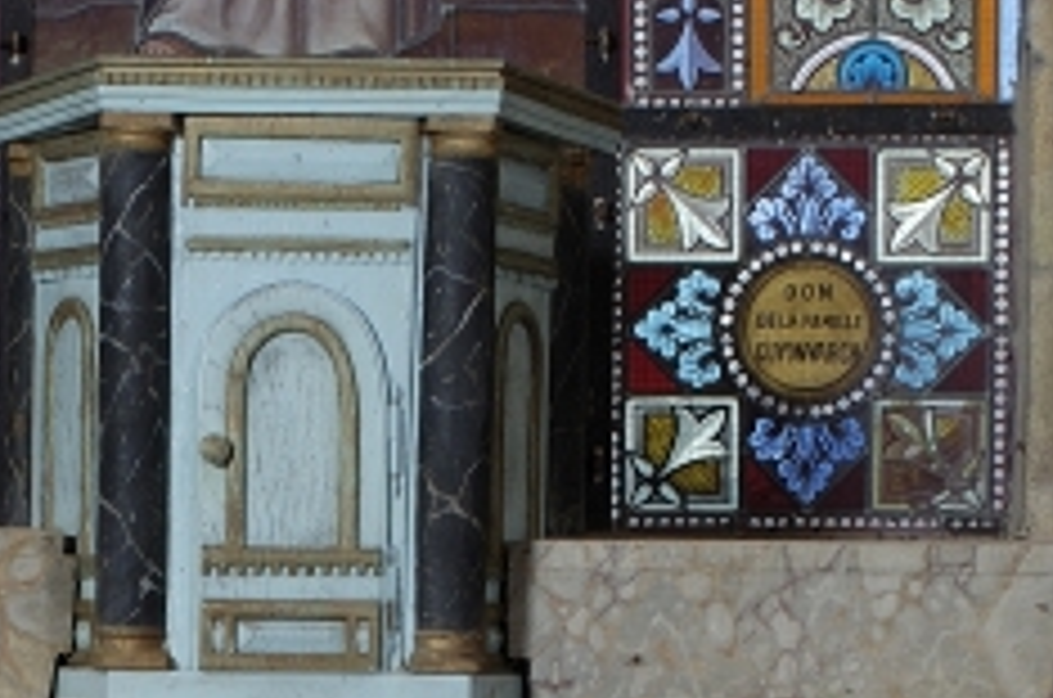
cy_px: 1117
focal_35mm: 138
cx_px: 315
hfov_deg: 14.9
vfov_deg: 9.6
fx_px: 4028
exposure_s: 1/60
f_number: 14
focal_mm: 28
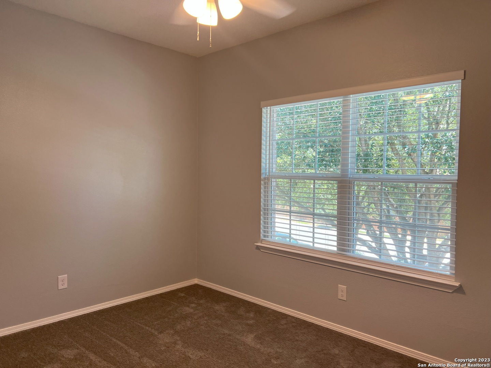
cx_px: 246
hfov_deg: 67.3
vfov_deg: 53.1
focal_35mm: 26
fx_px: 369
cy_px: 184
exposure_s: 1/120
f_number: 1.5
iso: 100
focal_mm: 5.7
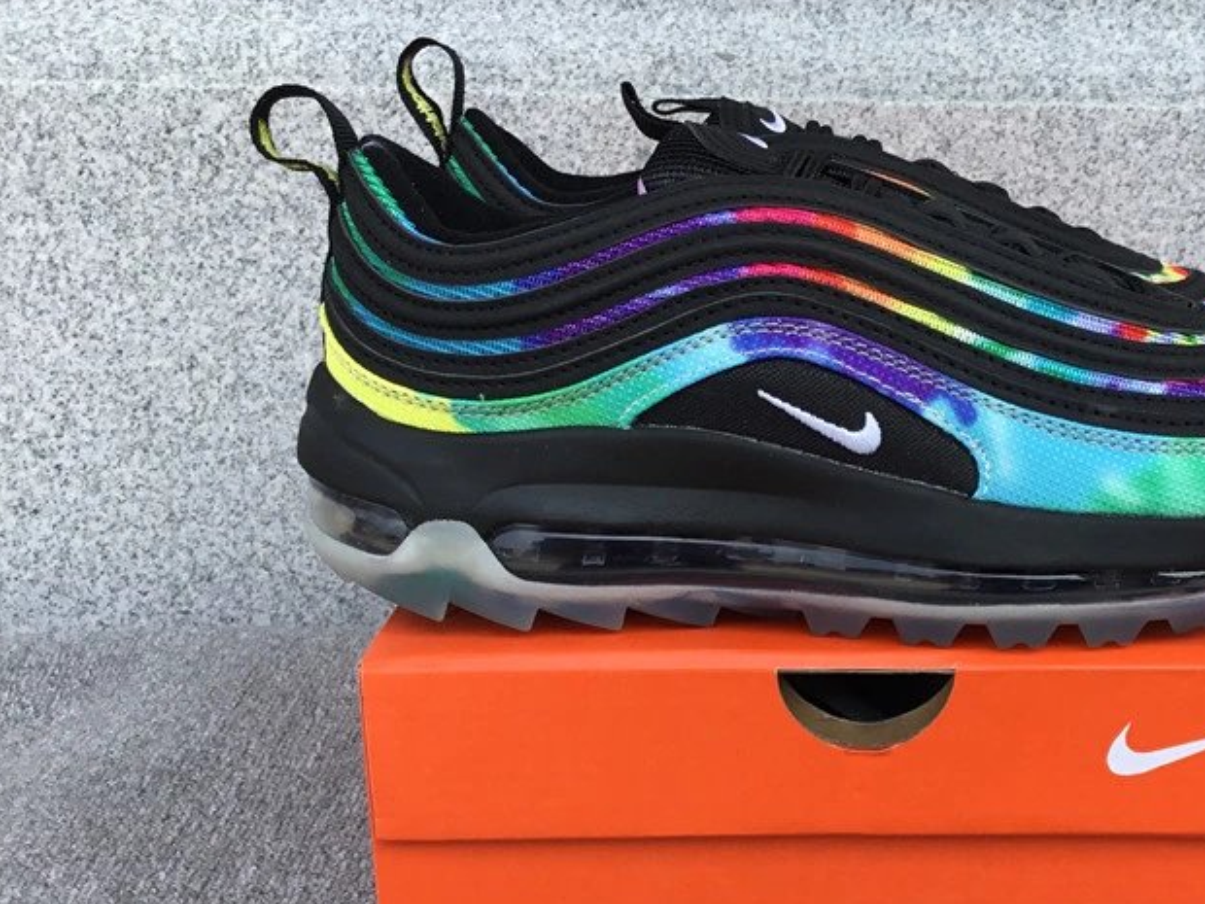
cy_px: 526
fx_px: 1566
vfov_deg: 32.1
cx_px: 865
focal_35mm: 45
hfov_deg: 41.2
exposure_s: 1/413
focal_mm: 3.3
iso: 25
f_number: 2.4
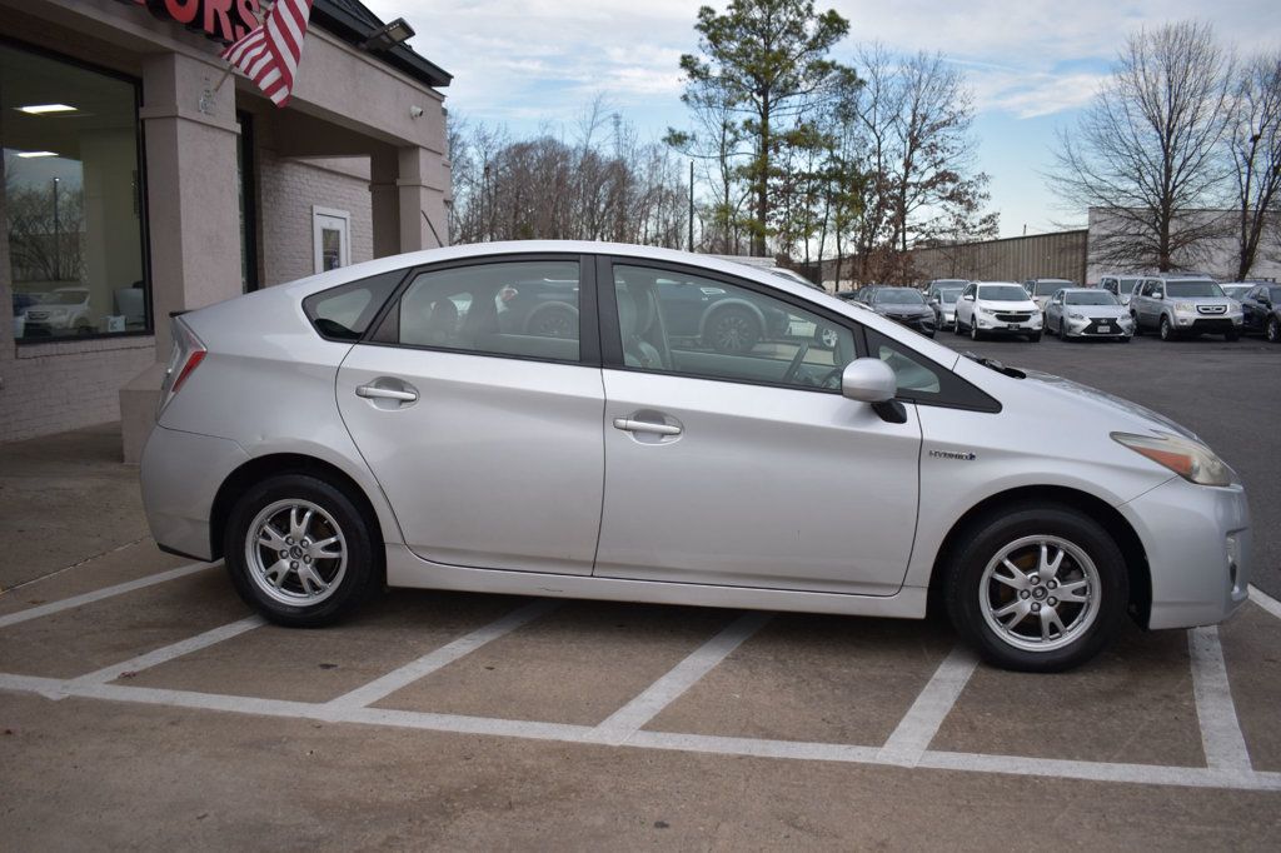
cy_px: 426
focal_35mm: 30
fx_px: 1067
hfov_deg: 61.9
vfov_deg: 43.6
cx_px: 640
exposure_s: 1/400
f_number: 3.8
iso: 200
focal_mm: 20
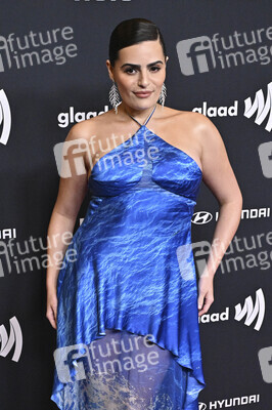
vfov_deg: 53.2
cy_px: 205
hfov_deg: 36.8
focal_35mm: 36
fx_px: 409
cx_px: 136
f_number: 5.6
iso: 4000
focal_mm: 36
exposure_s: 1/250
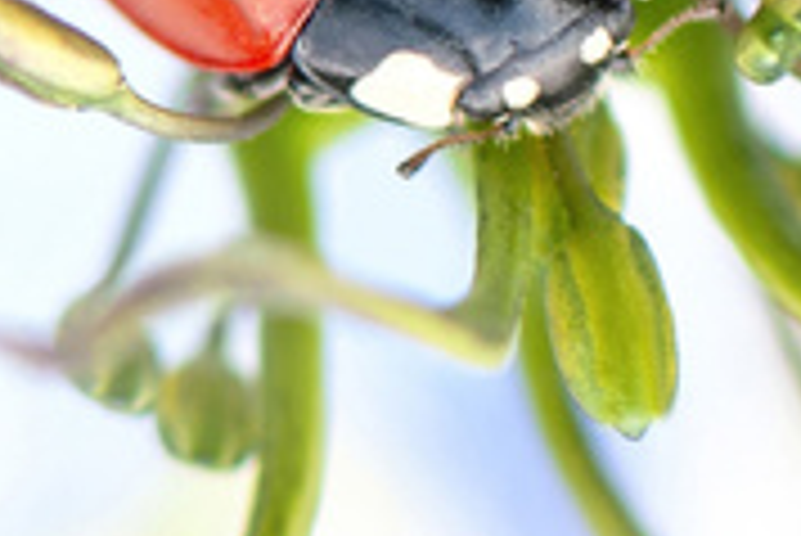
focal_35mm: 883
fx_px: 19658
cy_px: -275
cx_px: 713
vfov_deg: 1.6
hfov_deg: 2.3
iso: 100
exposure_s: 1/200
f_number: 5.6
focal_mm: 105
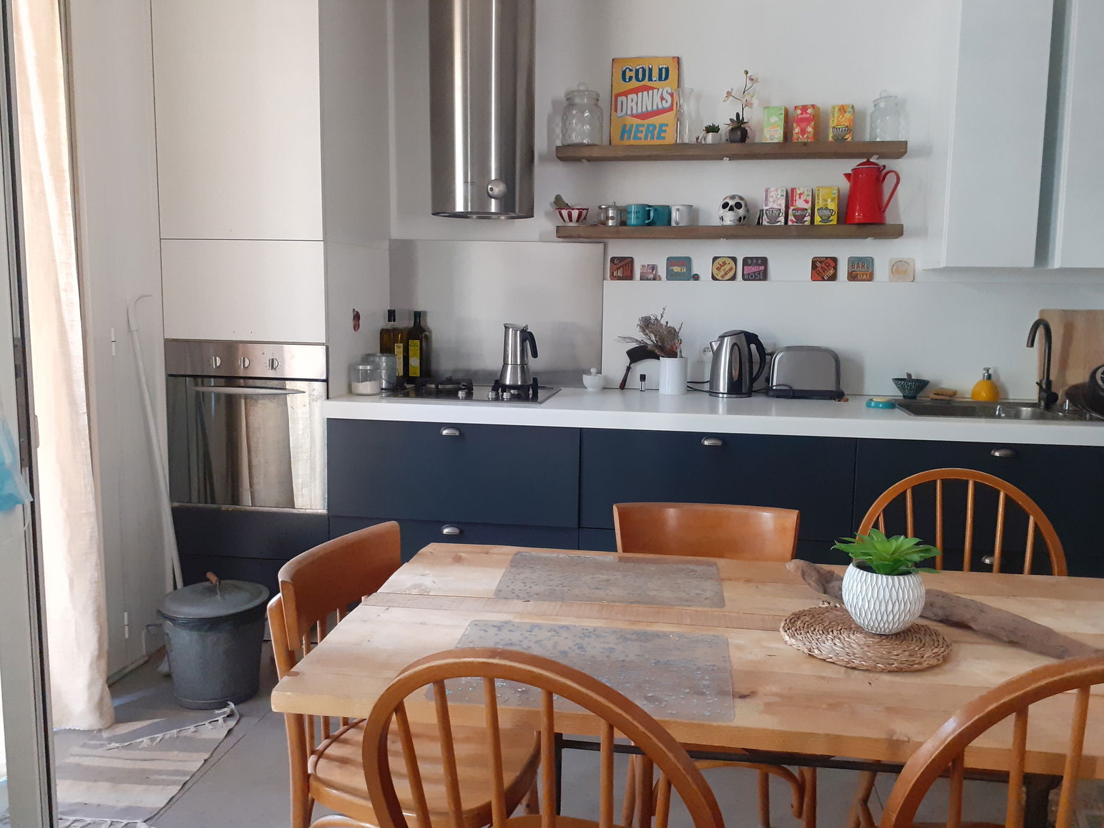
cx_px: 553
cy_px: 405
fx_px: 893
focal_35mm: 28
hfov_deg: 63.4
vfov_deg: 49.7
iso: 250
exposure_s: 1/25
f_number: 1.9
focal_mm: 3.6
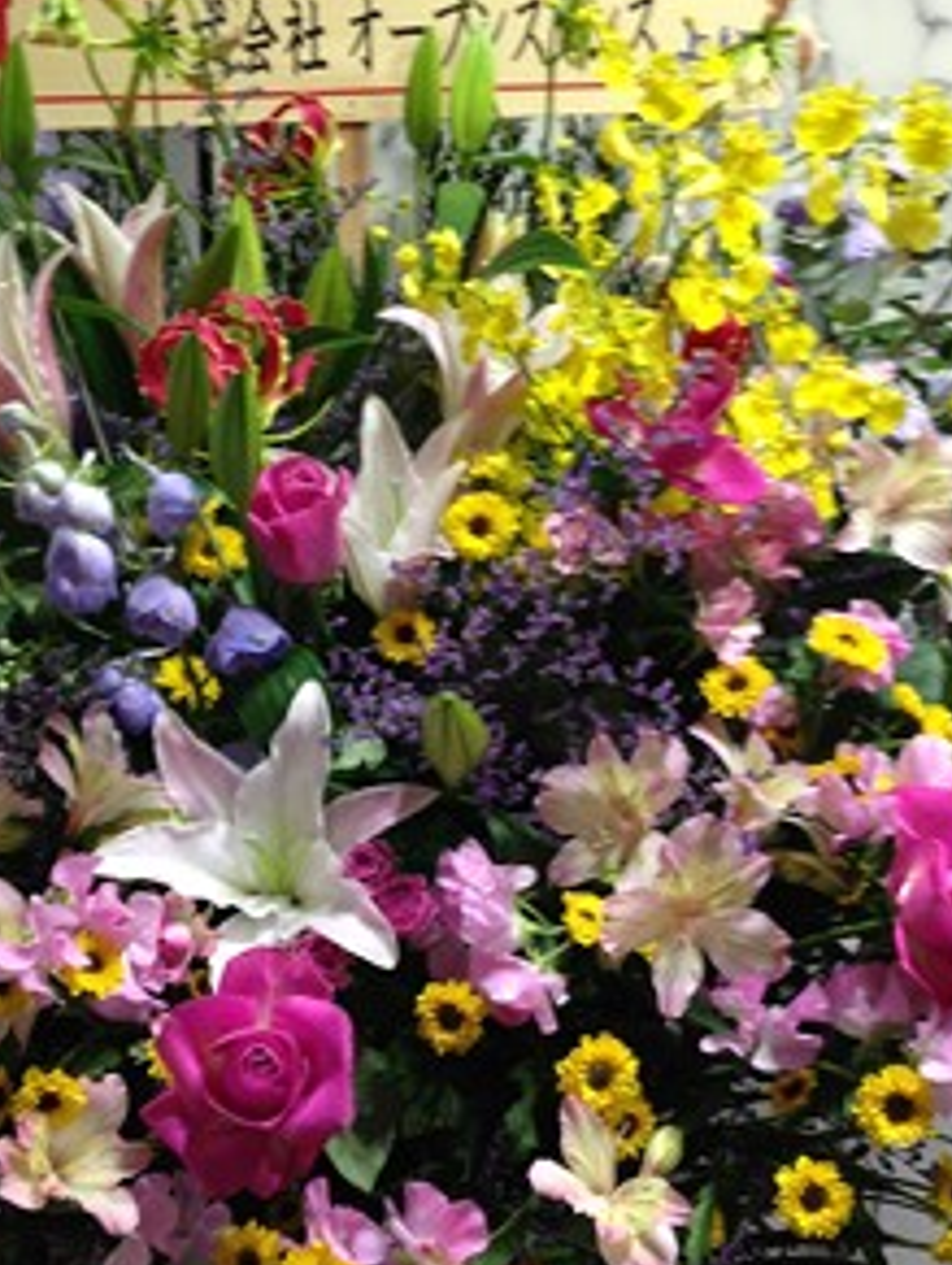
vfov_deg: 37.4
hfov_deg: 28.5
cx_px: 352
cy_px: 552
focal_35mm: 51
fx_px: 1866
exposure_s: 1/20
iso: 80
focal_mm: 4.13
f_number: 2.4
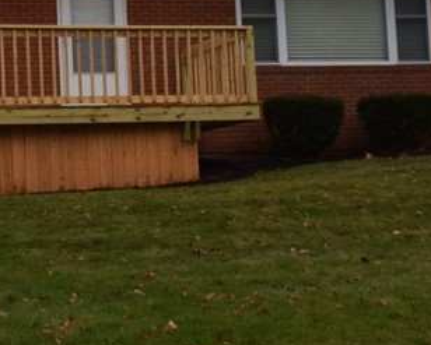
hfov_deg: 16.1
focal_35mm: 119
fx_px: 1519
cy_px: 61
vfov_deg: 12.9
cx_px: 144
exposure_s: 1/200
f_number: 10
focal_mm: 24
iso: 100
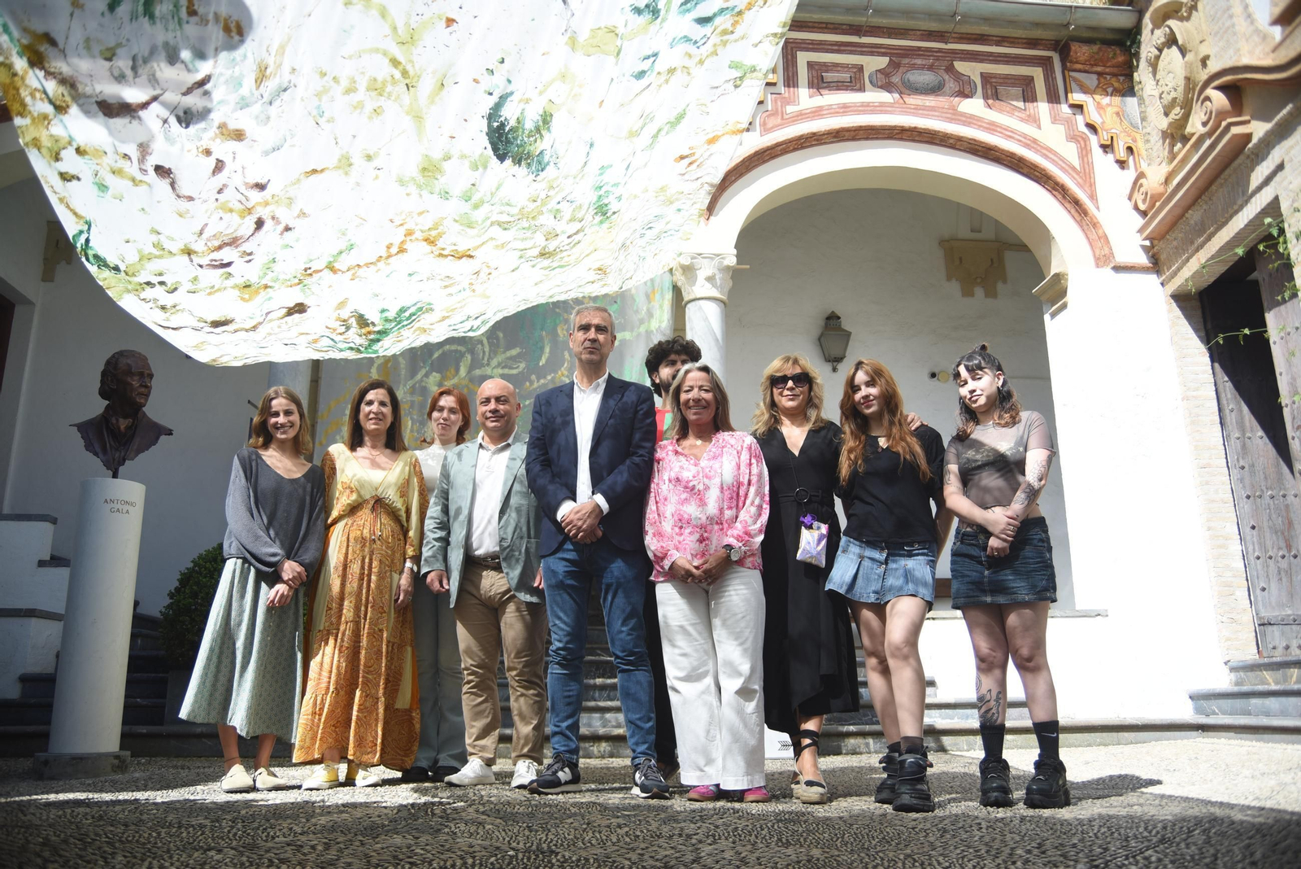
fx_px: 1048
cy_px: 434
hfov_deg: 63.6
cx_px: 650
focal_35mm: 29
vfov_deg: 45.0
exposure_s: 1/400
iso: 100
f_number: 5.6
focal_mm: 29
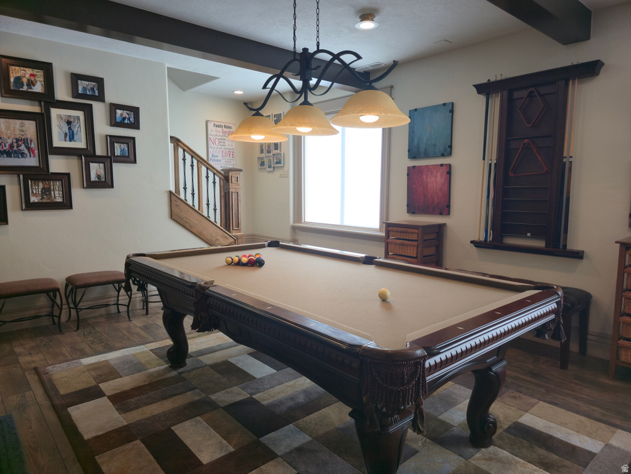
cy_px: 237
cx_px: 316
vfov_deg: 58.9
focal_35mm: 23
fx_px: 419
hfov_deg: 73.9
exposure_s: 1/60
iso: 20
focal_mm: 6.3
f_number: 1.7
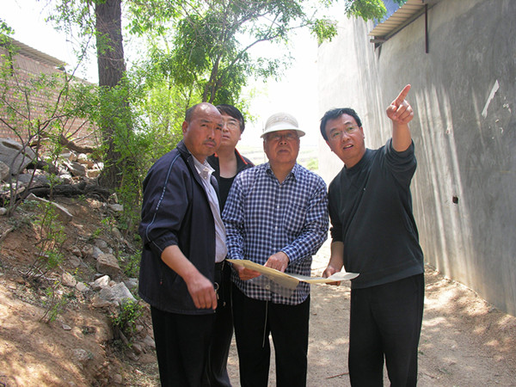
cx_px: 258
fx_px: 522
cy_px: 194
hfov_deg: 52.6
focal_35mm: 35
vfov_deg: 40.7
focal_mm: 8.9
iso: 50
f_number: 4
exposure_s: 1/91.2
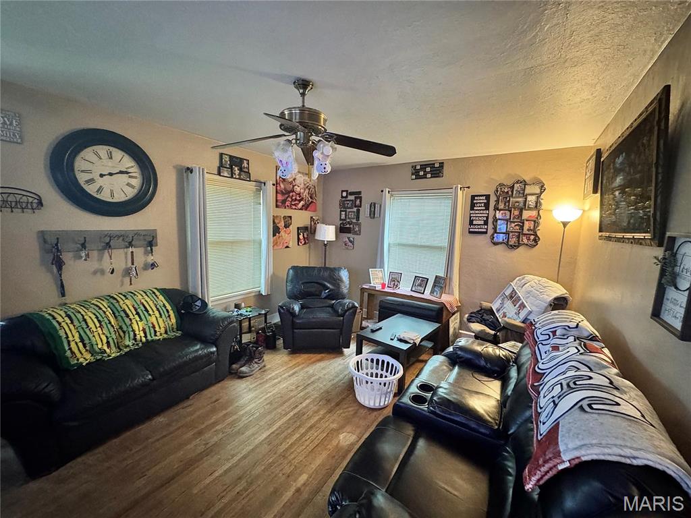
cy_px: 259
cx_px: 346
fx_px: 279
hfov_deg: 102.1
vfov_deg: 85.7
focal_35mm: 14
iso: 1000
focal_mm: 2.22
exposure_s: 1/40
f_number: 2.2
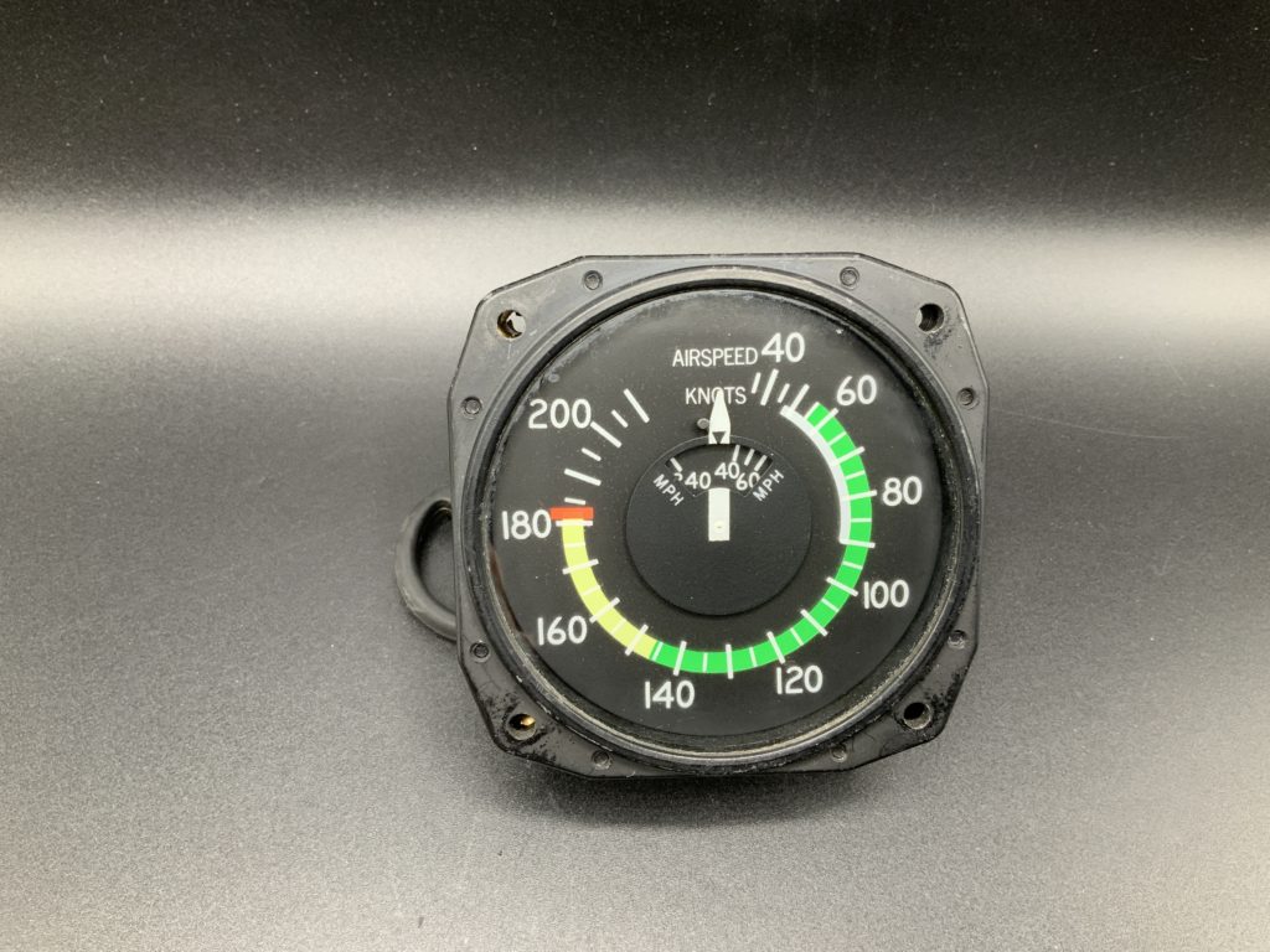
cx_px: 635
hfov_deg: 61.7
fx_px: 1064
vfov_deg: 48.2
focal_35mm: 29
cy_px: 476
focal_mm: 3
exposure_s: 1/60
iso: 40
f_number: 1.8
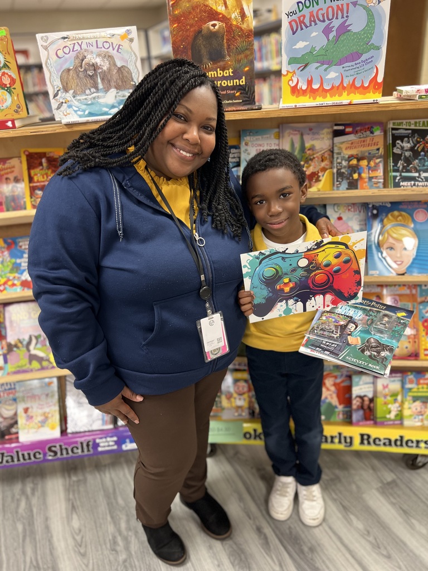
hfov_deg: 53.1
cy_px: 286
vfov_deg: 67.3
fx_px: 429
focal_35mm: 26
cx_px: 214
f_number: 1.5
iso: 200
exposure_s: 1/60
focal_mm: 5.7
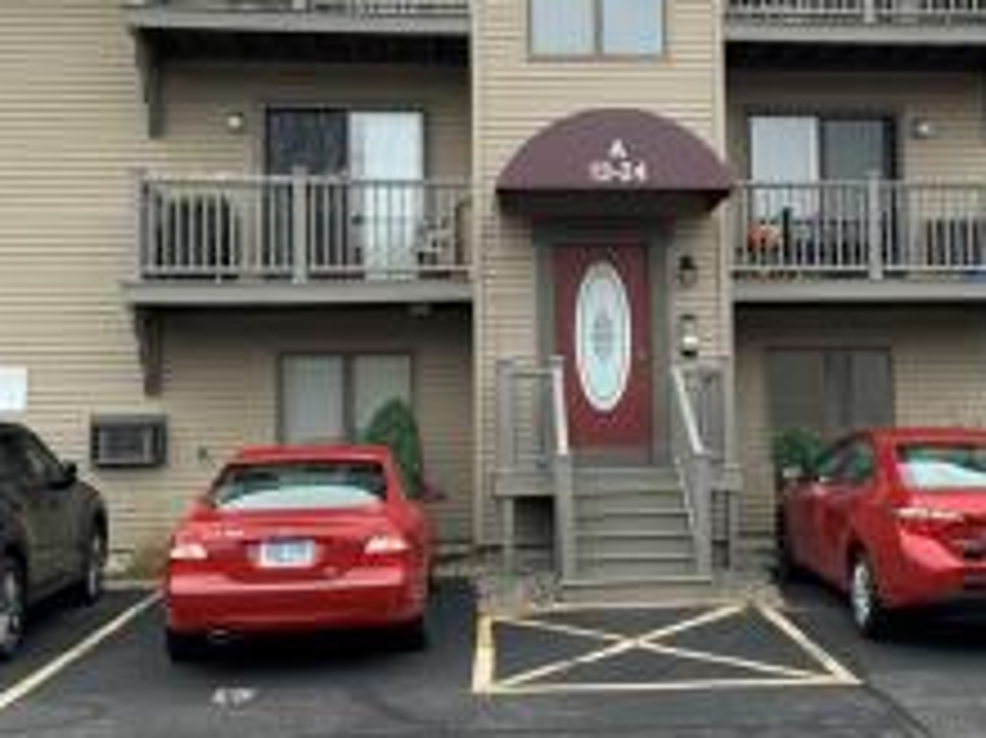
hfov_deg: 35.9
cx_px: 639
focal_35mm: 53
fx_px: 1509
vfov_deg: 27.5
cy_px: 310
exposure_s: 1/256
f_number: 1.8
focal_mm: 3
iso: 16
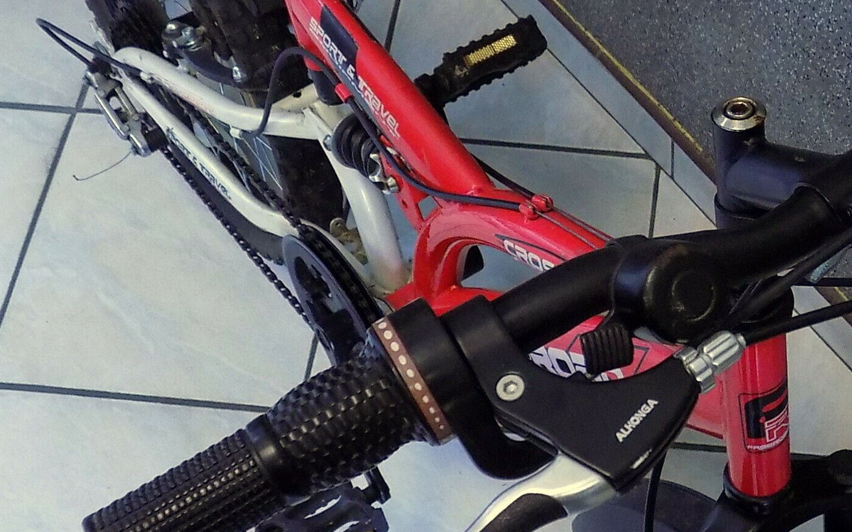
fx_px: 1207
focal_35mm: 52
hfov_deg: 37.4
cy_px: 281
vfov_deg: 24.9
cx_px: 685
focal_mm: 5.3
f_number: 3.3
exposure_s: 1/6
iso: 400
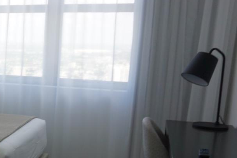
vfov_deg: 21.5
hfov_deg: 27.6
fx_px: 415
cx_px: -55
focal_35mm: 63
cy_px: 110
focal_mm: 16
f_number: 4
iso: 100
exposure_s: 1/60
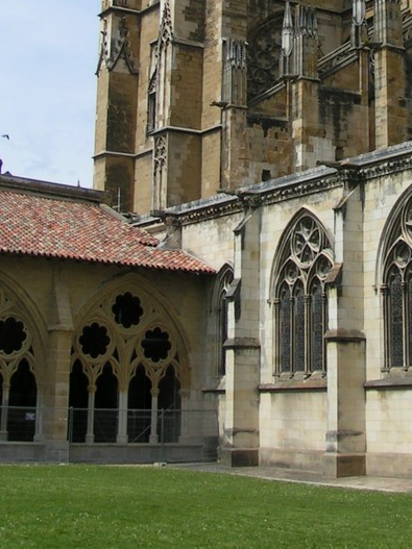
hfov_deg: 18.9
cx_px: 355
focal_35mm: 77
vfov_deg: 24.4
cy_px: 27
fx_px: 1222
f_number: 5.6
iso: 50
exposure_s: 1/500
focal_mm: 5.8
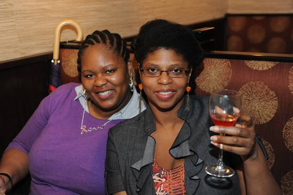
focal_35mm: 55
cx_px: 146
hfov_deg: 36.3
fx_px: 447
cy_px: 98
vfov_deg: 24.6
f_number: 4
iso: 2500
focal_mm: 55
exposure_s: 1/160
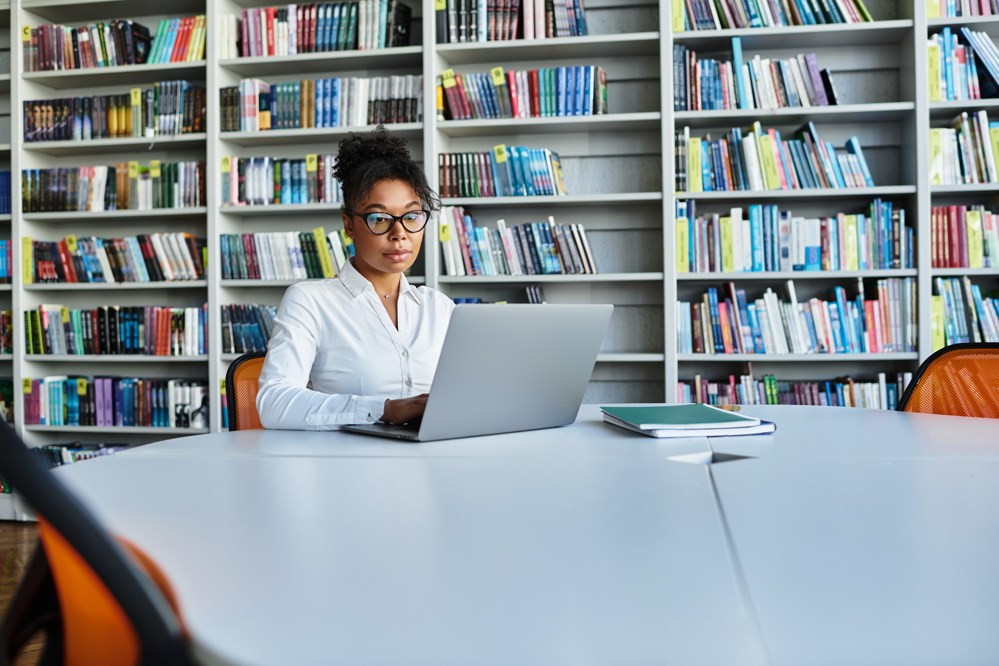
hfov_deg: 54.4
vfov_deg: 37.9
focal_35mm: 35
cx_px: 500
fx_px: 971
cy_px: 333
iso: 320
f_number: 2.8
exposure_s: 1/200
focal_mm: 35
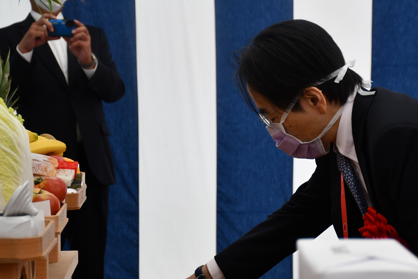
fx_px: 1498
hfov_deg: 15.9
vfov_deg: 10.6
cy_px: 167
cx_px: 280
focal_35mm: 129
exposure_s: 1/250
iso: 720
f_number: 4.8
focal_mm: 52
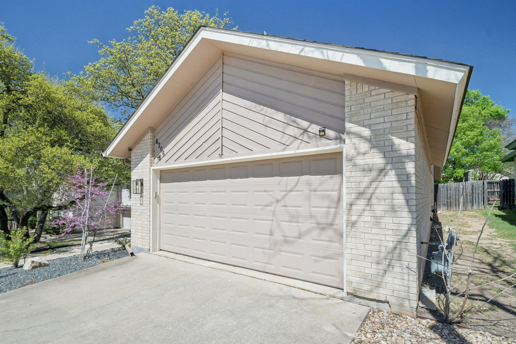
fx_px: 229
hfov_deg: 96.7
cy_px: 172
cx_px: 258
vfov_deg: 73.7
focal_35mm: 16
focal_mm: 11
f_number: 8
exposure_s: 1/1600
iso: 400
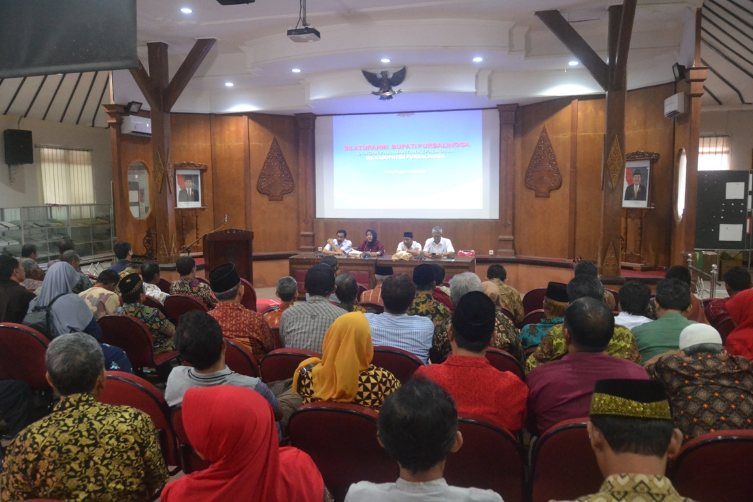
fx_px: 565
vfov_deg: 47.9
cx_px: 376
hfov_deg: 67.4
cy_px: 251
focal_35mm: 27
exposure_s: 1/25
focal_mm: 18
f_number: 3.5
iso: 3200
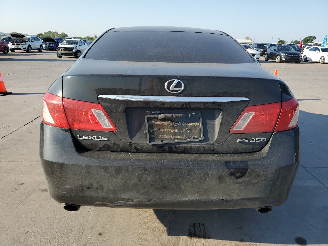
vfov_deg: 53.1
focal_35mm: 26
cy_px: 123
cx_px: 164
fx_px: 246
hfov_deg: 67.3
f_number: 1.5
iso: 50
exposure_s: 1/1667
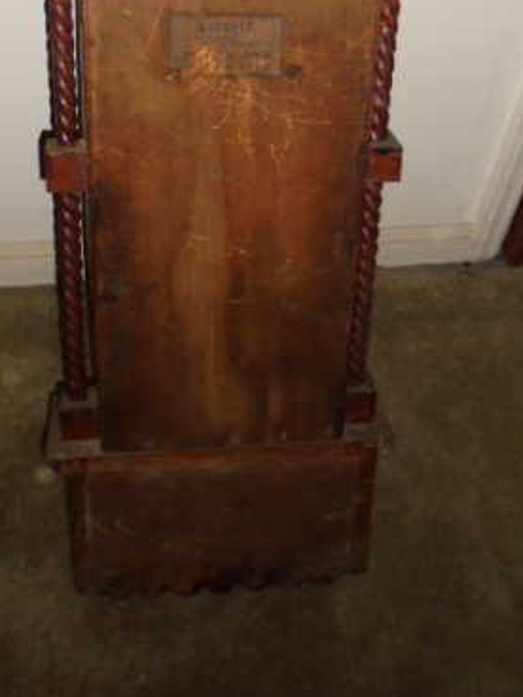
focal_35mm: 41
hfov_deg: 35.0
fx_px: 826
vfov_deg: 44.1
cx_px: 198
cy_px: 163
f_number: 3.5
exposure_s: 1/30
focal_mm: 4.6
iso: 200
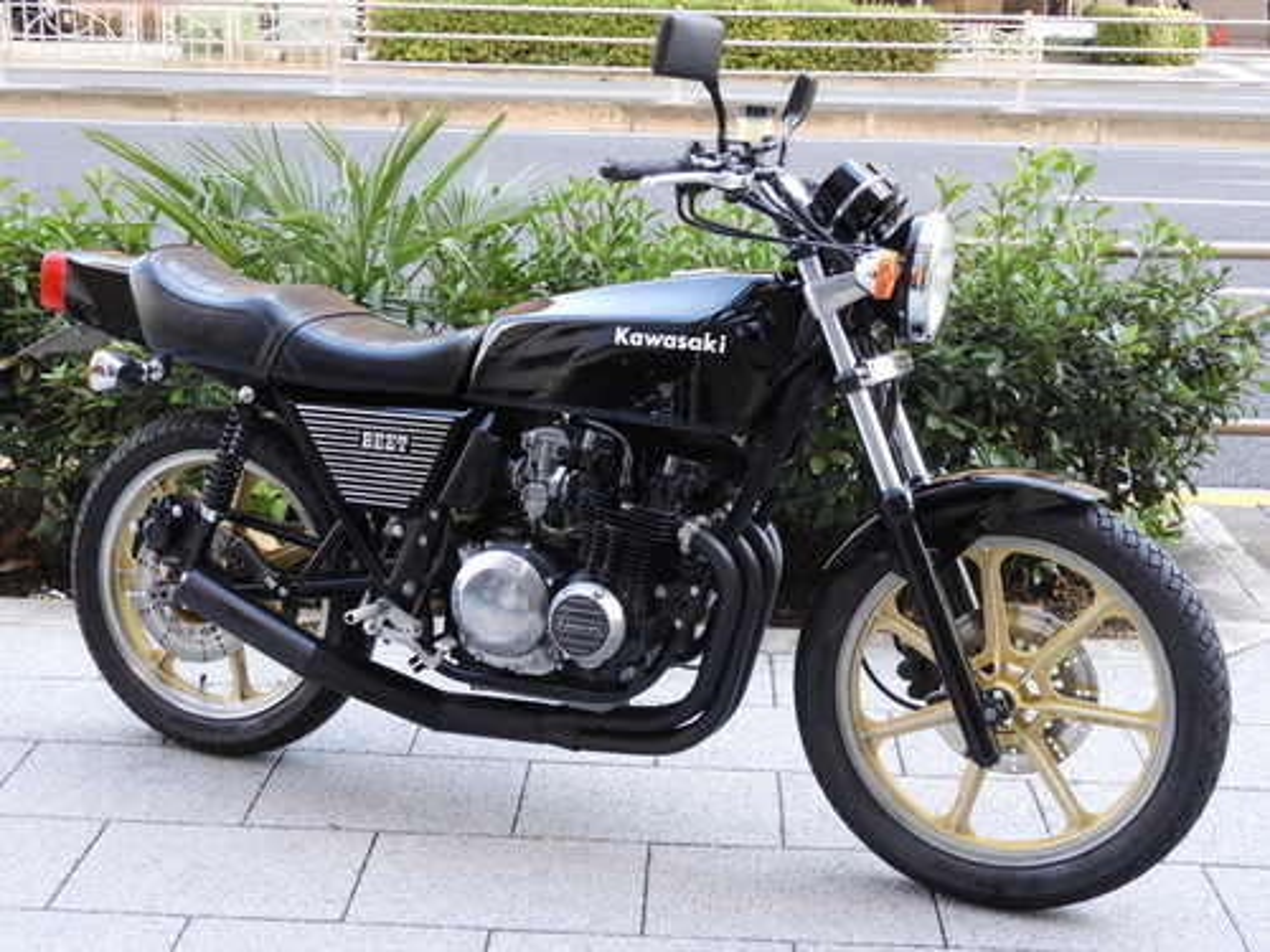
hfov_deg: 38.2
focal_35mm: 50
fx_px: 1834
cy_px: 476
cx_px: 635
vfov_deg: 29.1
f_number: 4
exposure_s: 1/30
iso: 140
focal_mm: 9
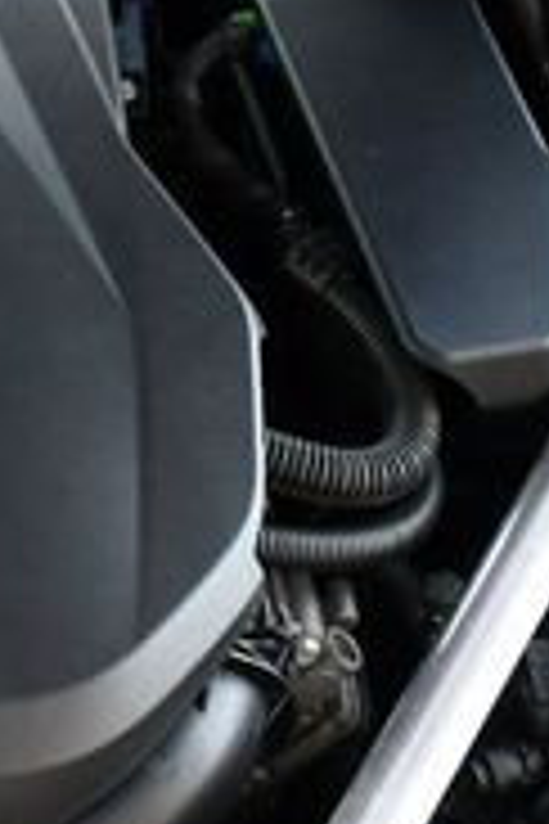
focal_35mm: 126
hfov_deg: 10.2
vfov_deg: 16.3
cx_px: -482
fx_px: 2882
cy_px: 414
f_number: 3.5
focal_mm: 18
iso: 640
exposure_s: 1/250
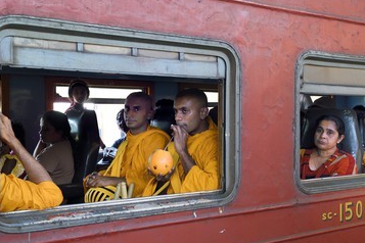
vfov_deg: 25.5
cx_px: 188
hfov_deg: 37.5
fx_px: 537
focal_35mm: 53
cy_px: 132
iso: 1600
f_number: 10
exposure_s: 1/80
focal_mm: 45
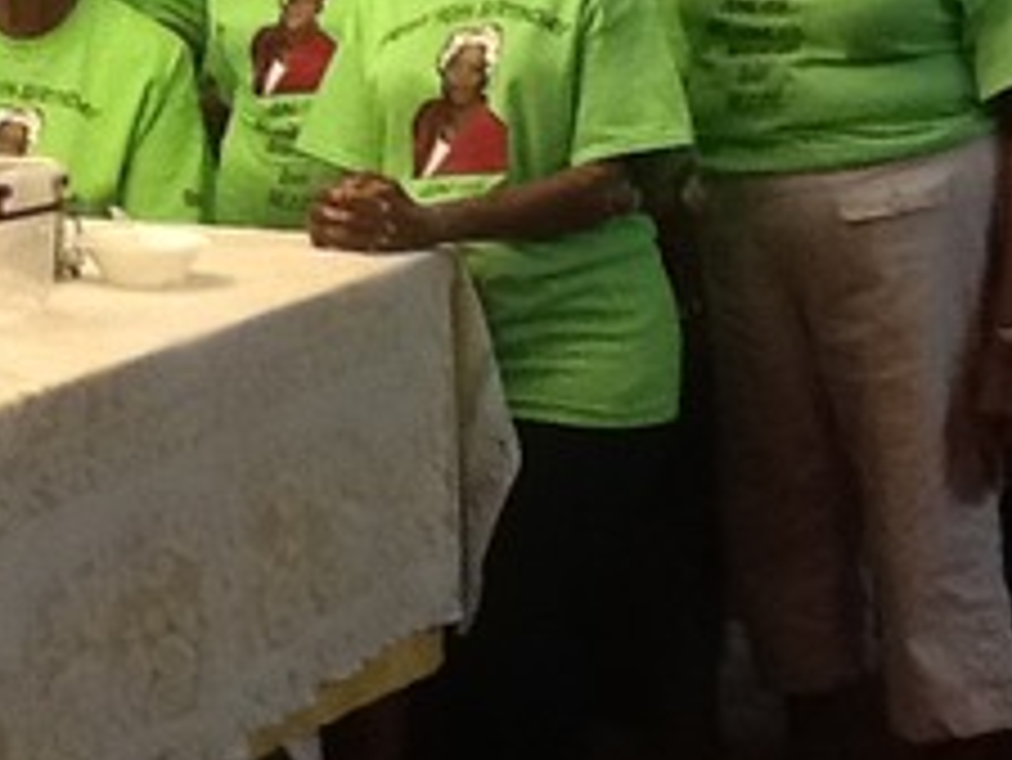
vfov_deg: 22.7
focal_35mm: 64
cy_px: 175
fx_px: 1872
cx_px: 346
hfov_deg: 30.1
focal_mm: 2.03
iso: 320
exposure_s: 1/30
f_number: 2.4
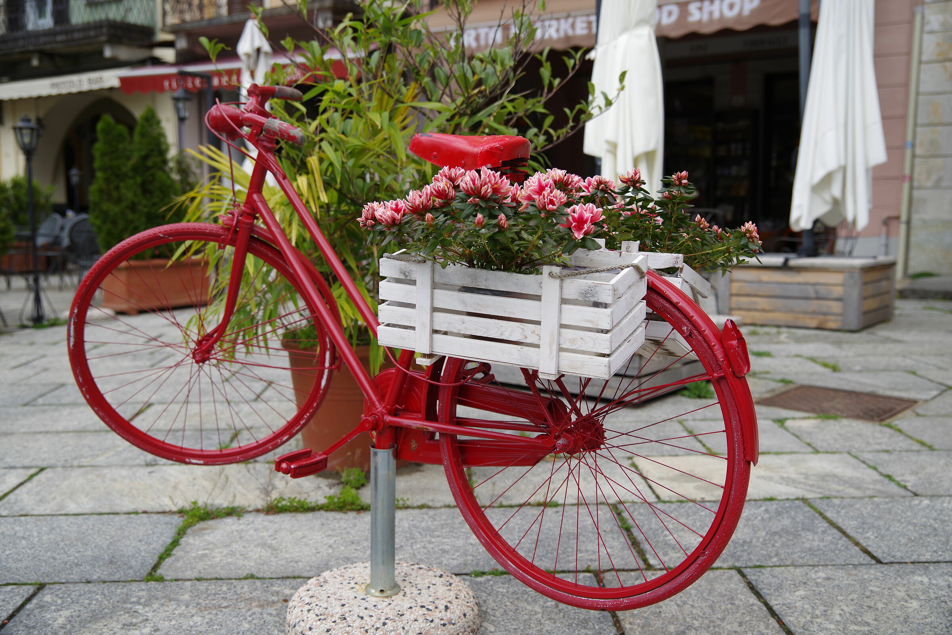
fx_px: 926
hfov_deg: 54.4
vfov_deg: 37.9
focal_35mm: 35
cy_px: 318
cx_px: 476
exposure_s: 1/160
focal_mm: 35
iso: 100
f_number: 3.2
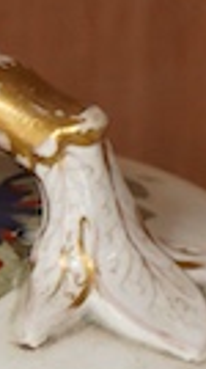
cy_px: 708
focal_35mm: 317
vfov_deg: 6.6
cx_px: -335
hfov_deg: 3.7
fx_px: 3090
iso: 1250
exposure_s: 1/125
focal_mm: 30
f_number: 8
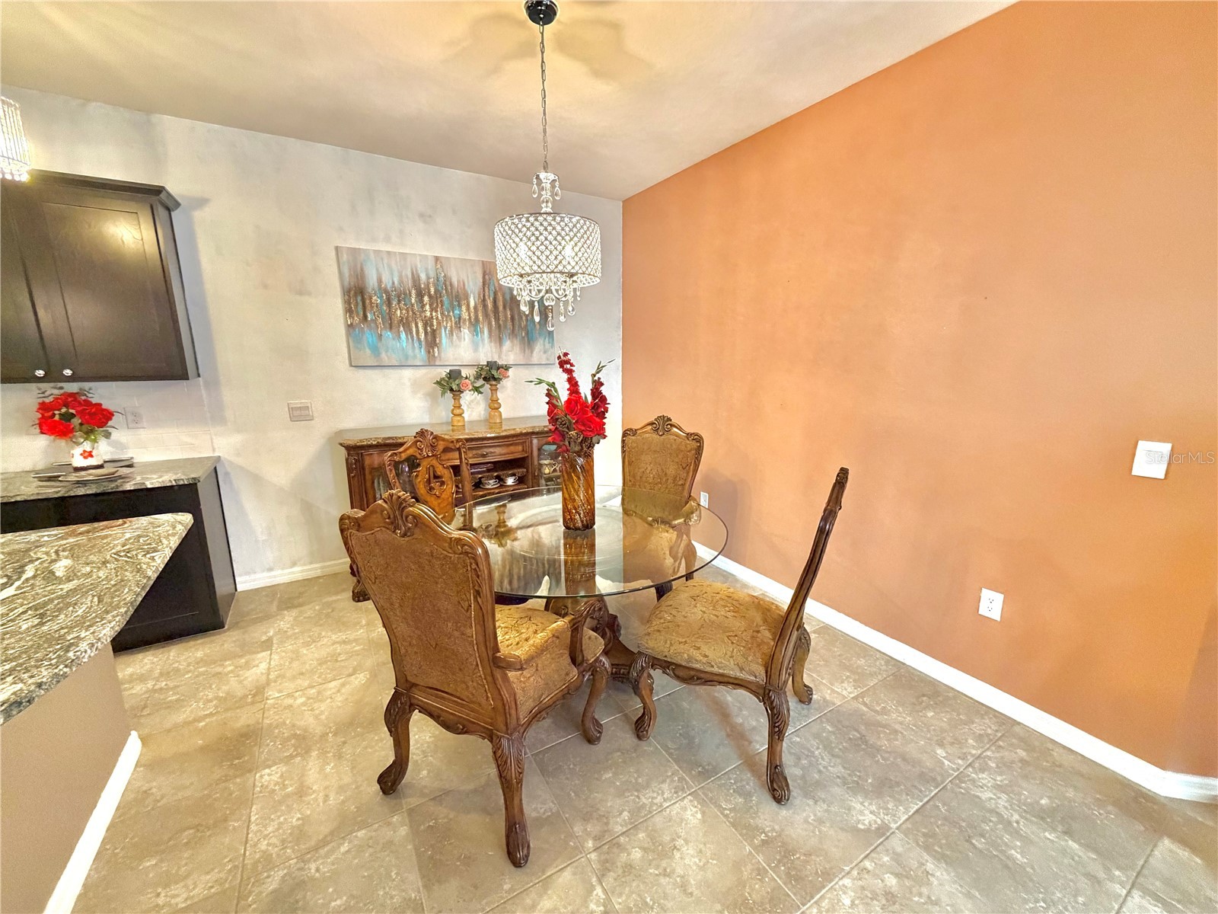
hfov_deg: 102.1
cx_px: 609
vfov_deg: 85.7
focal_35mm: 14
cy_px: 457
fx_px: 493
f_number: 2.2
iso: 500
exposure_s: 1/60
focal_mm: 2.22
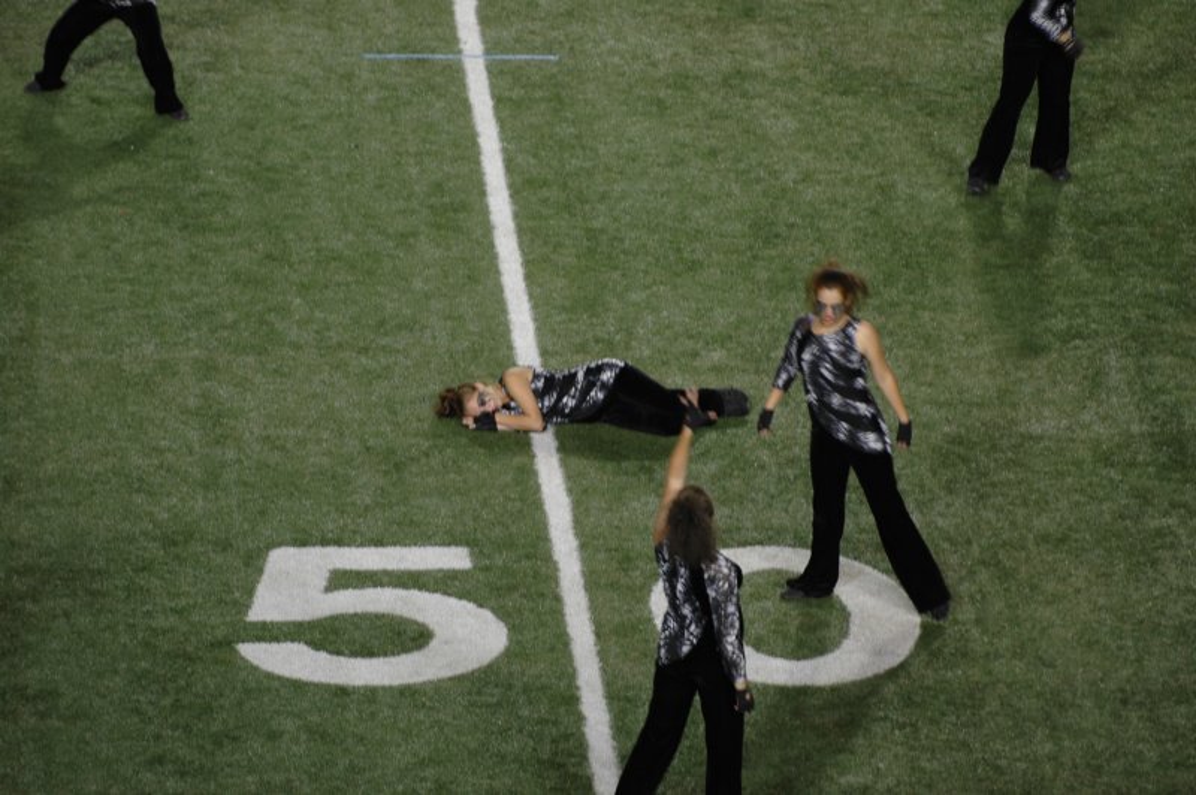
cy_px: 398
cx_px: 598
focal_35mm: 300
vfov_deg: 4.6
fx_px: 9958
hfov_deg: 6.9
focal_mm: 200
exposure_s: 1/60
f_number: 2.8
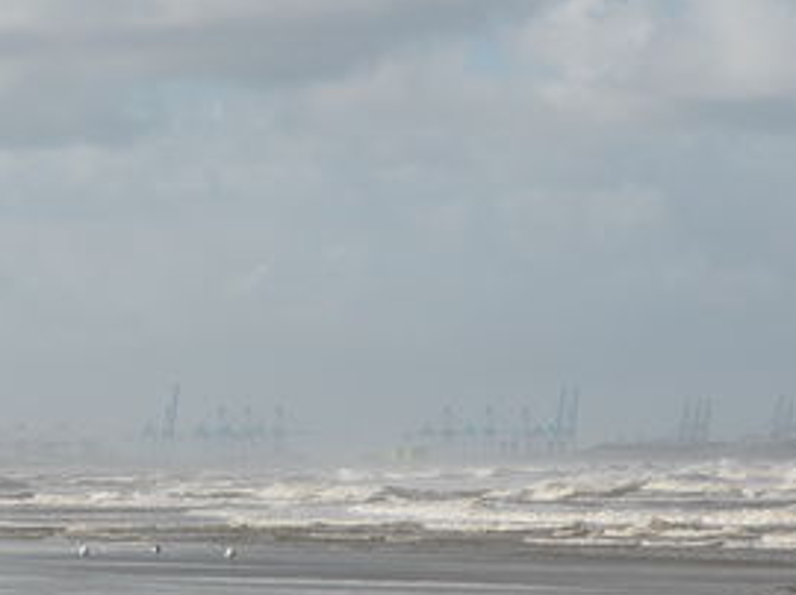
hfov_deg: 7.1
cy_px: 365
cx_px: 298
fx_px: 6410
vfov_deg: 5.3
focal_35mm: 279
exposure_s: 1/587
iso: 100
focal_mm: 48.5
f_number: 6.4
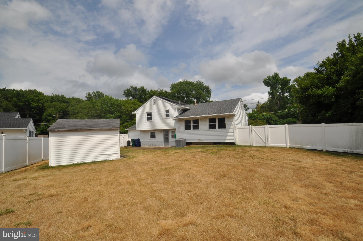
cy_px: 120
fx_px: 151
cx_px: 182
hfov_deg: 100.5
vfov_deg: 77.2
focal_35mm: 15
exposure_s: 1/200
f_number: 22
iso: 200
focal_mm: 10
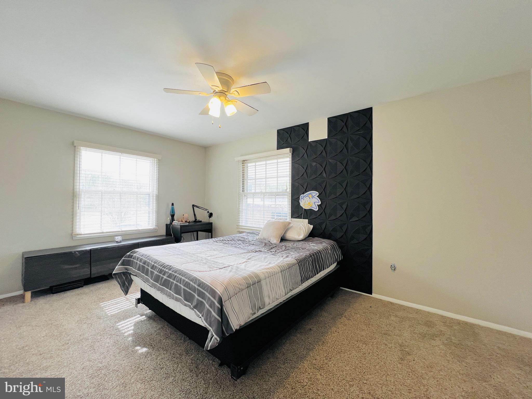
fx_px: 200
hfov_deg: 106.2
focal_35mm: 13
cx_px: 266
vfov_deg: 89.9
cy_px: 200
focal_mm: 1.57
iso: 80
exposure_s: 1/120
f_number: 1.8
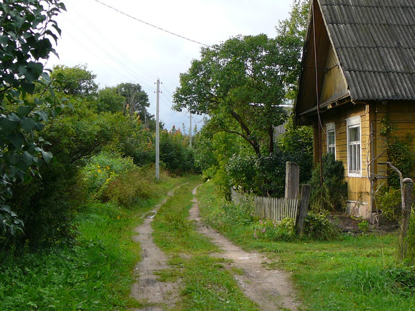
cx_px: 212
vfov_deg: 24.0
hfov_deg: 31.7
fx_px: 731
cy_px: 174
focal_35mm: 61
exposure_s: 1/200
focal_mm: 6.7
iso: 80
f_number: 3.2
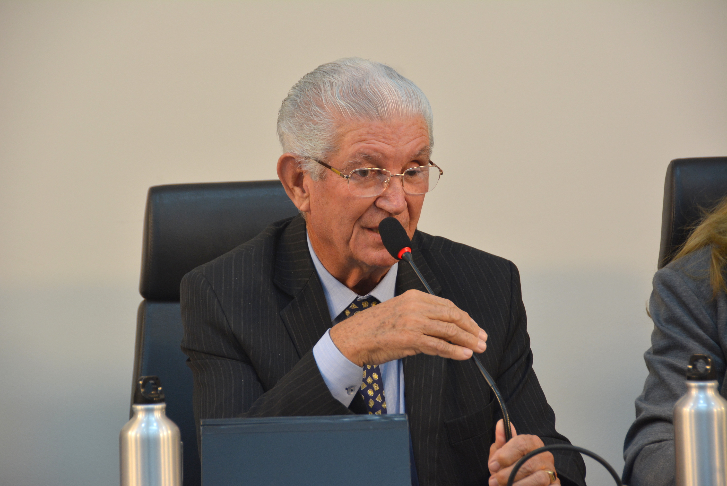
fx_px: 3395
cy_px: 243
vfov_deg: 8.2
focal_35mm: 168
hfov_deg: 12.2
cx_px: 364
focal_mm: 112
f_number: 5.3
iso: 400
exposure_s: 1/80
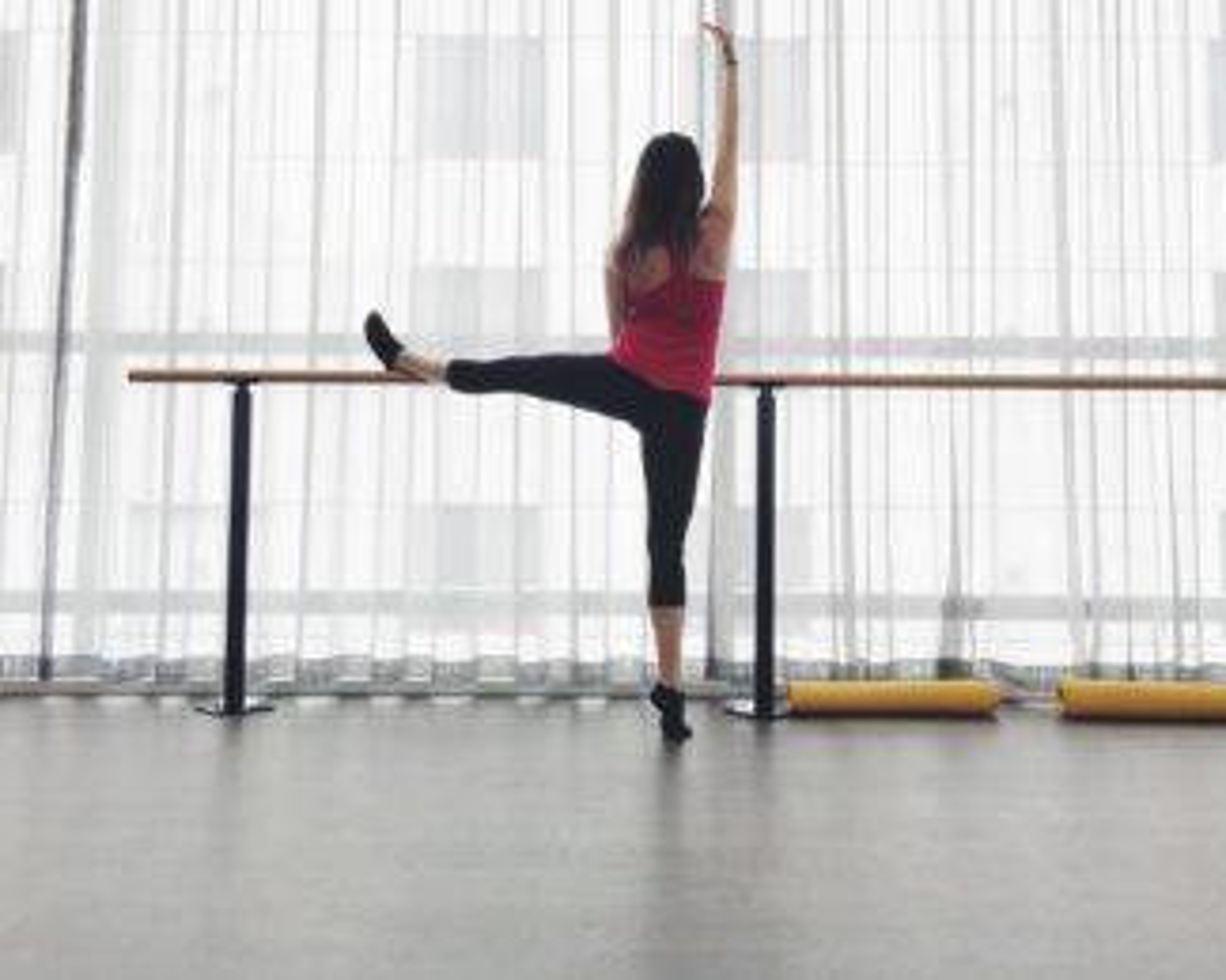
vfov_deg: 42.1
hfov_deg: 51.5
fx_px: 1270
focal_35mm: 35
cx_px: 636
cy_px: 416
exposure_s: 1/159
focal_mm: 4.15
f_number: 2.2
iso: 25
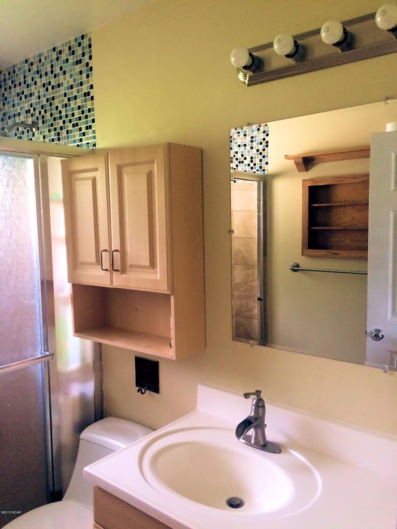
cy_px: 264
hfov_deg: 48.2
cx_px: 198
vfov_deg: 61.7
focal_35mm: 29
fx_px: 443
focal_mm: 4.15
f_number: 2.2
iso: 320
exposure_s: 1/24
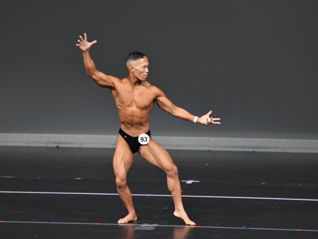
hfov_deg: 5.8
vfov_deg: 4.3
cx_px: 145
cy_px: 120
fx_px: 3151
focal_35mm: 343
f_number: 5.6
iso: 4000
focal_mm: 210
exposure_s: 1/400
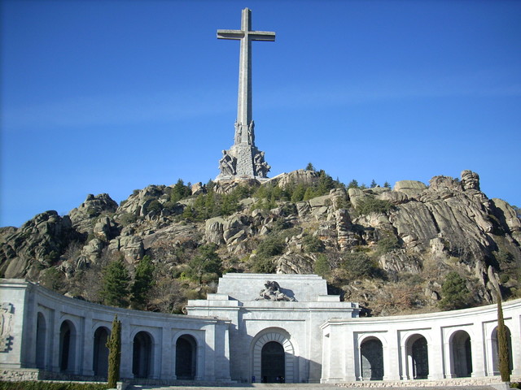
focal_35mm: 37
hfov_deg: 50.1
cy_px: 195
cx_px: 260
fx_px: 557
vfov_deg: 38.7
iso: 64
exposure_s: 1/648
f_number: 2.8
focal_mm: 6.2
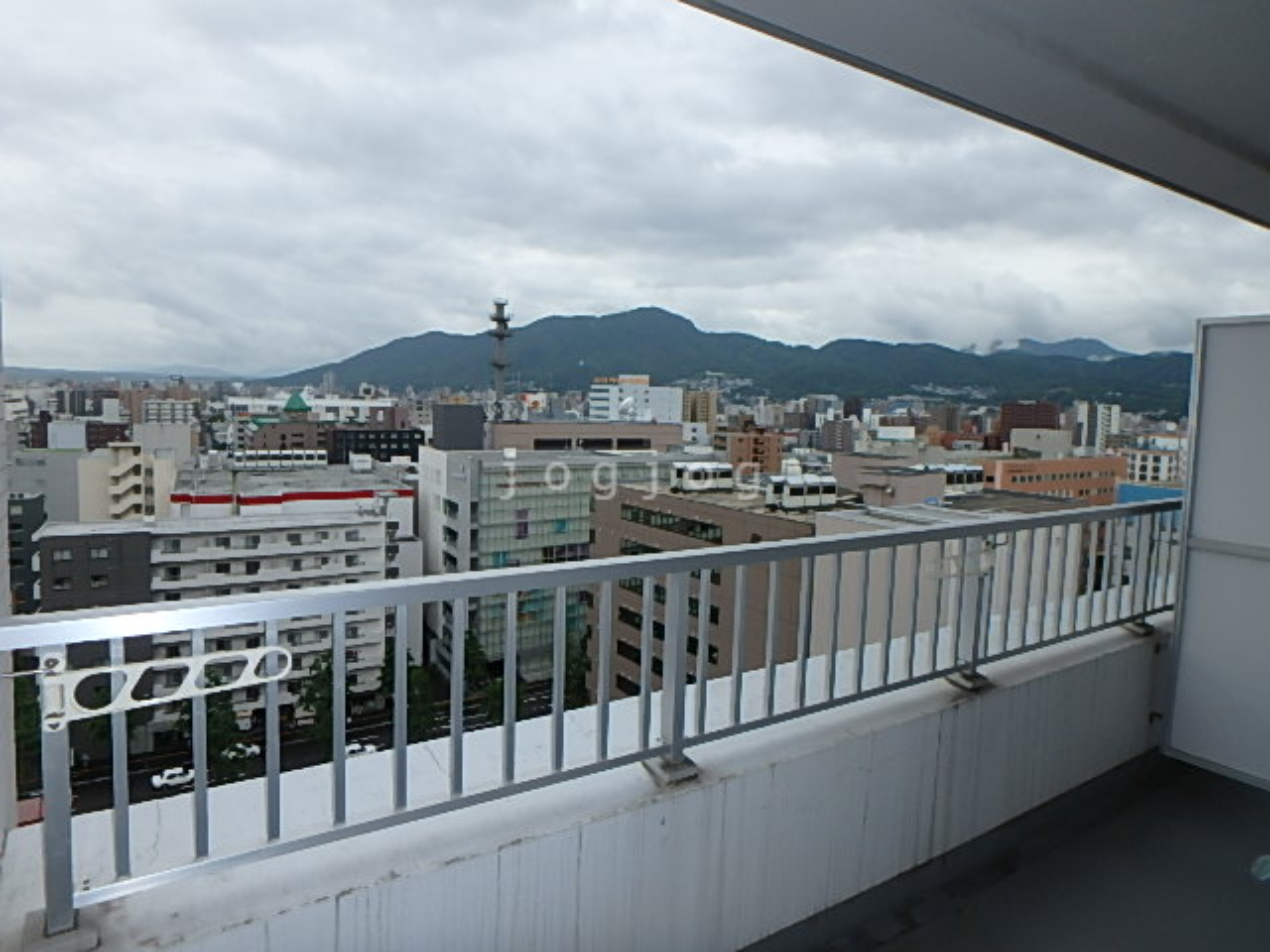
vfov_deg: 63.4
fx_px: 770
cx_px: 635
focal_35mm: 21
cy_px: 476
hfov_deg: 79.0
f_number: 3.5
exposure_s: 1/1250
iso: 125
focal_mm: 3.7
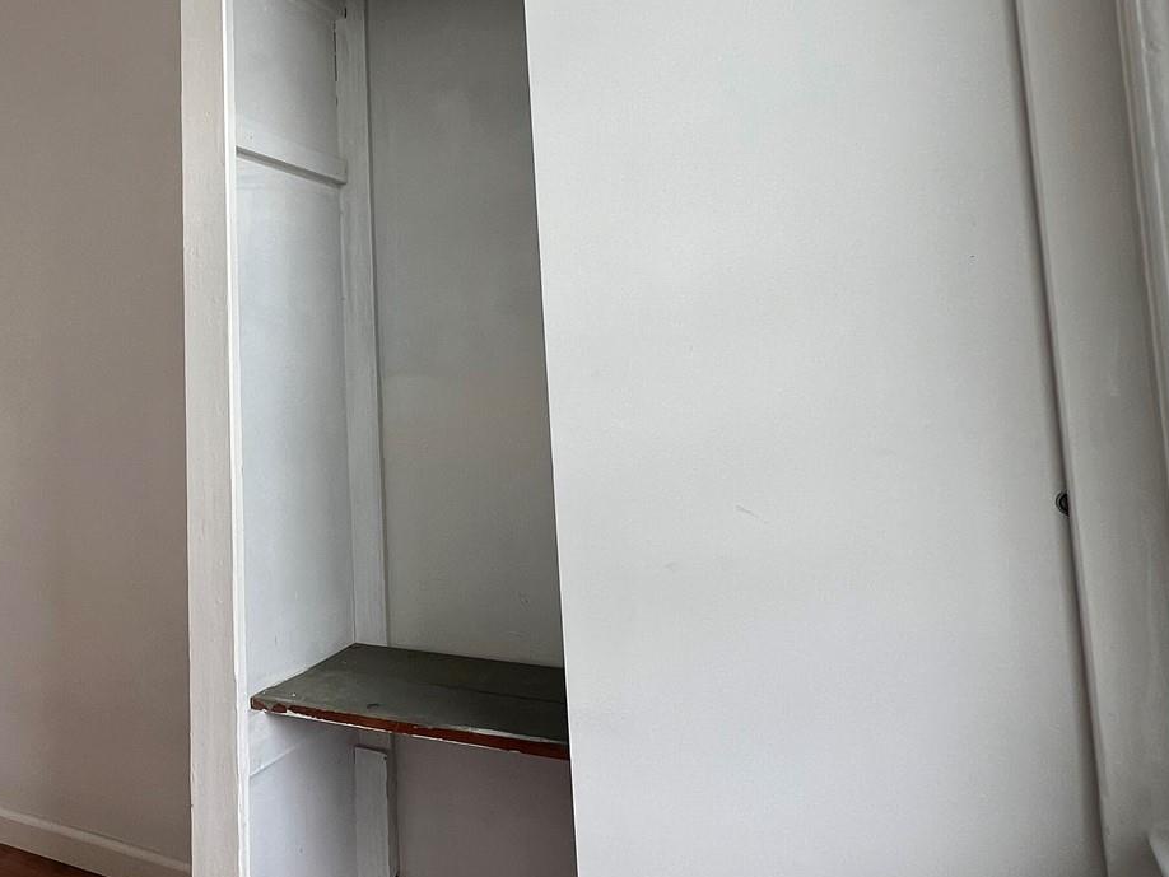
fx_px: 980
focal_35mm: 29
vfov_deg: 47.3
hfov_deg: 57.8
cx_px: 265
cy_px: 275
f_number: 1.8
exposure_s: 1/99
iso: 32
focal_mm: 1.57
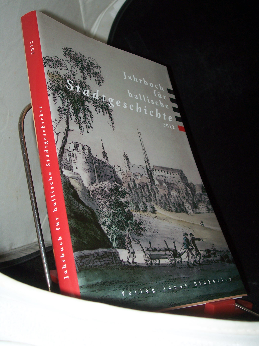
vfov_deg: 44.8
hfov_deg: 34.3
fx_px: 419
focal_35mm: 42
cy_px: 173
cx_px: 130
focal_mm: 7
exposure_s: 1/60
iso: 80
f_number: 2.8
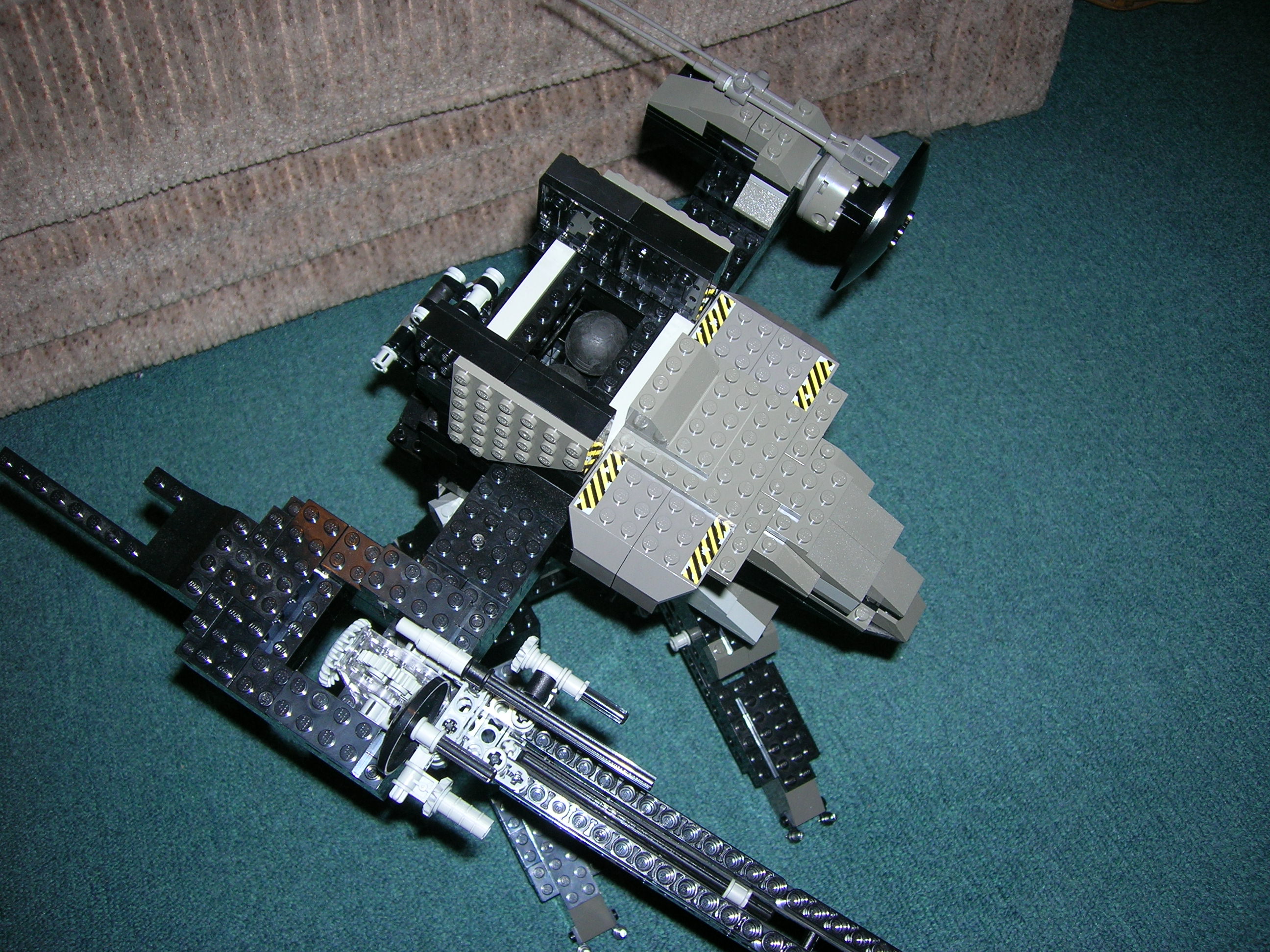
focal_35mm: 34
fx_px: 1247
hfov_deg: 54.0
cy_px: 476
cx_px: 635
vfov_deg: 41.8
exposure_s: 1/60.1
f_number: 2.9
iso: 50
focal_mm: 5.7
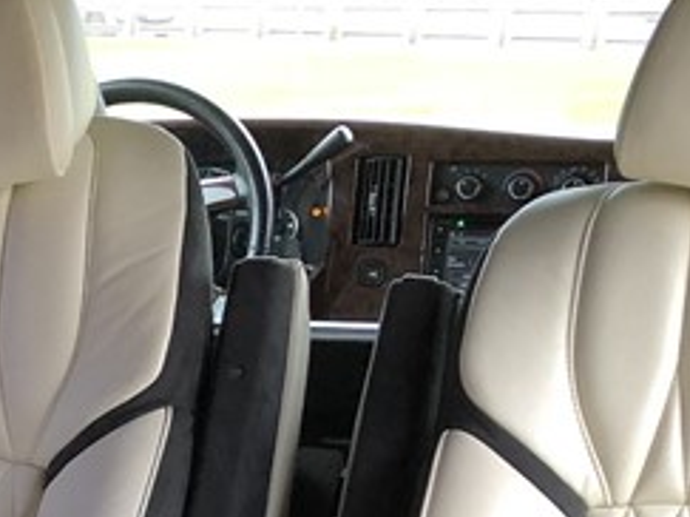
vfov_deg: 12.2
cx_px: -284
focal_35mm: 118
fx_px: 2351
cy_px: 653
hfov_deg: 15.6
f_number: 1.8
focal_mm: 3.99
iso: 40
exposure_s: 1/30
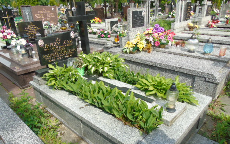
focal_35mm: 27
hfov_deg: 68.4
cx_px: 117
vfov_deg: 45.9
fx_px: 169
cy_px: 85
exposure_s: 1/400
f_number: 3.4
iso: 80
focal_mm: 4.4
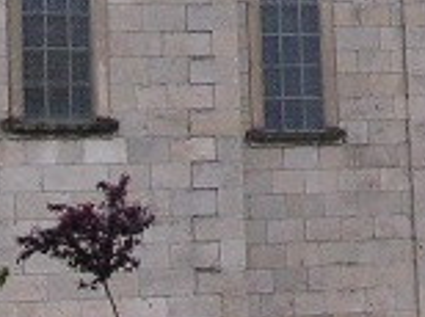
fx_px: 2427
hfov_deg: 9.9
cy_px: -372
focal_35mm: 198
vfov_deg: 7.1
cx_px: 469
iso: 141
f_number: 5.6
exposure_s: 1/137
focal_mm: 5.8
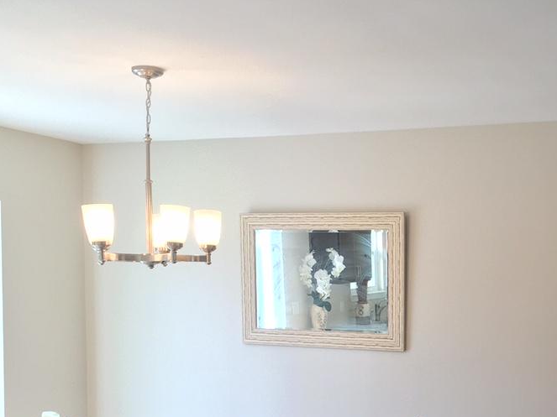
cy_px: 388
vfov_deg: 25.2
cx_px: 455
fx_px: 901
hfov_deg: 33.3
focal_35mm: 56
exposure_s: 1/30
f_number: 2.2
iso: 32
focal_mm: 4.15
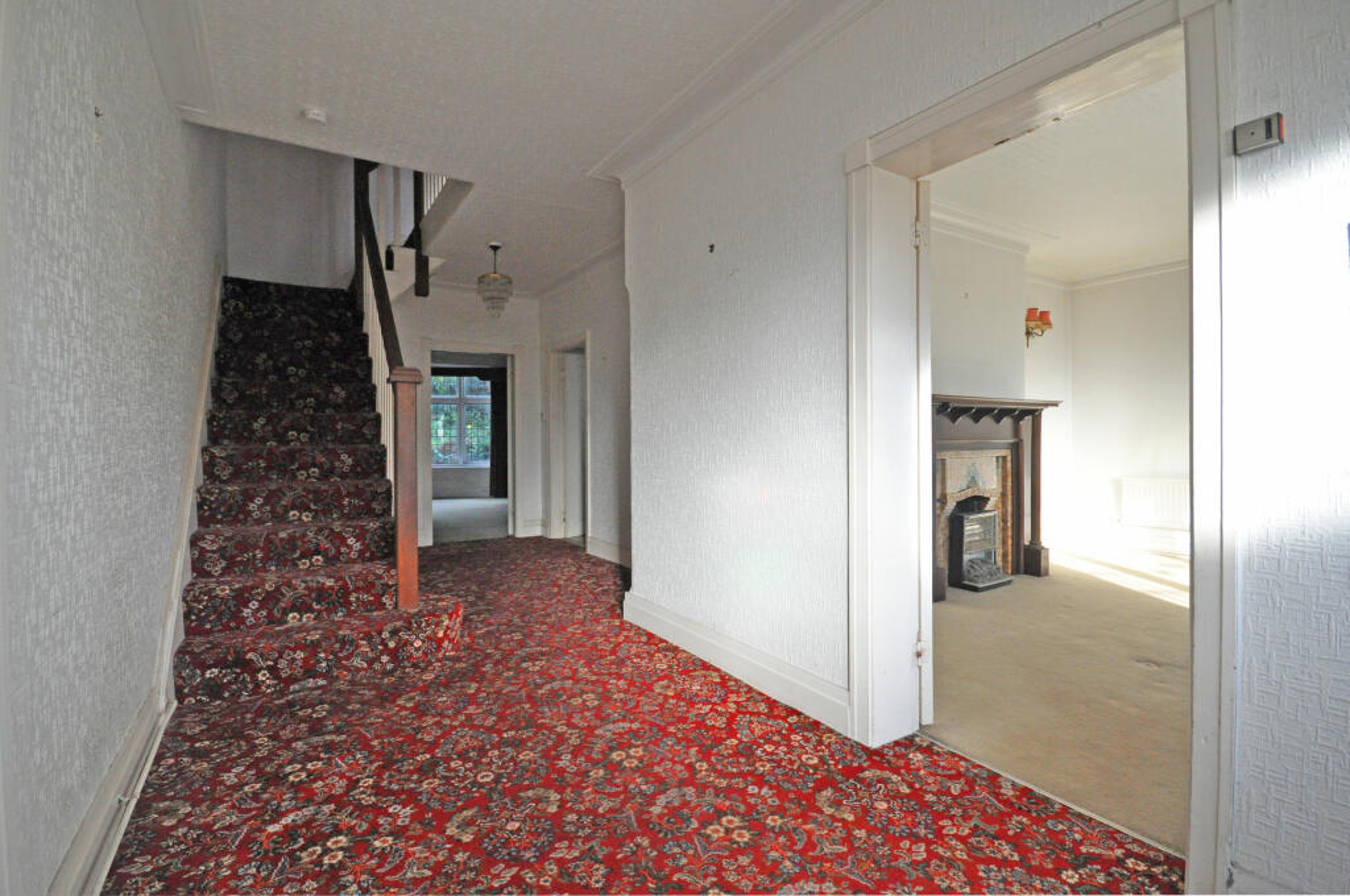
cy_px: 448
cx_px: 675
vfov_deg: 77.2
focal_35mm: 15
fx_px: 562
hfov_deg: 100.5
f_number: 5.6
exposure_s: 1/125
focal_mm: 10
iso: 800
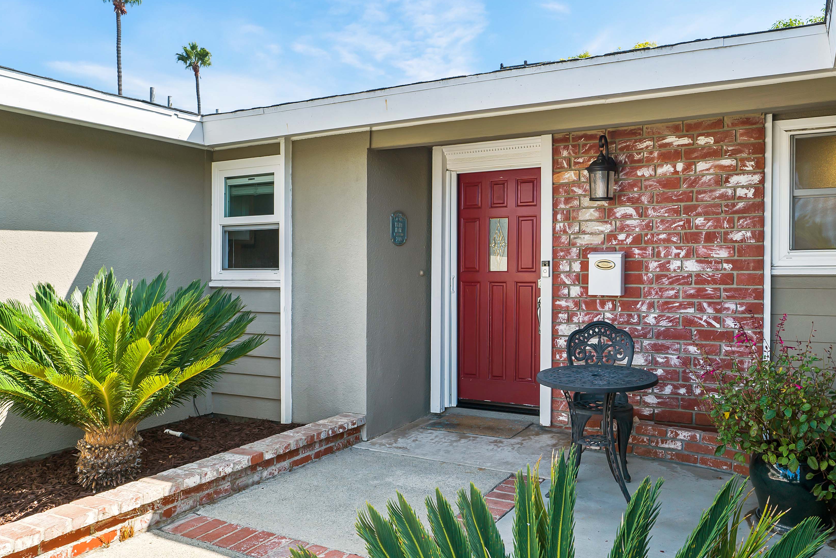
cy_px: 250
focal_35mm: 26
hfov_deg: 68.9
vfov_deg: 49.5
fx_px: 604
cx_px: 488
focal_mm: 20
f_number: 10
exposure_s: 1/50
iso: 100
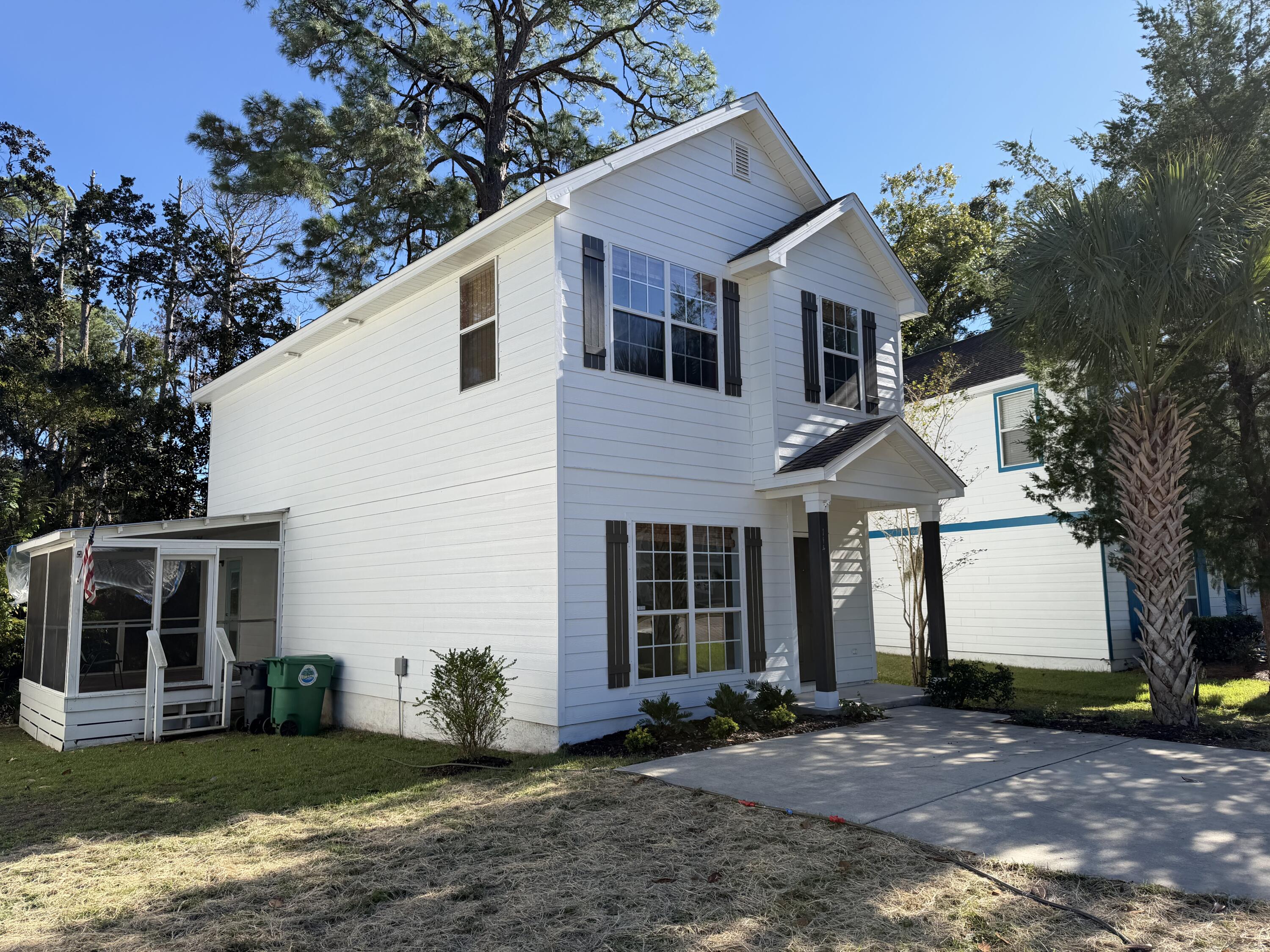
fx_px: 881
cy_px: 476
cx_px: 635
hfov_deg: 71.6
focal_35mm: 24
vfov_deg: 56.8
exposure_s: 1/3021
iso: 80
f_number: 1.78
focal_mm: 6.76
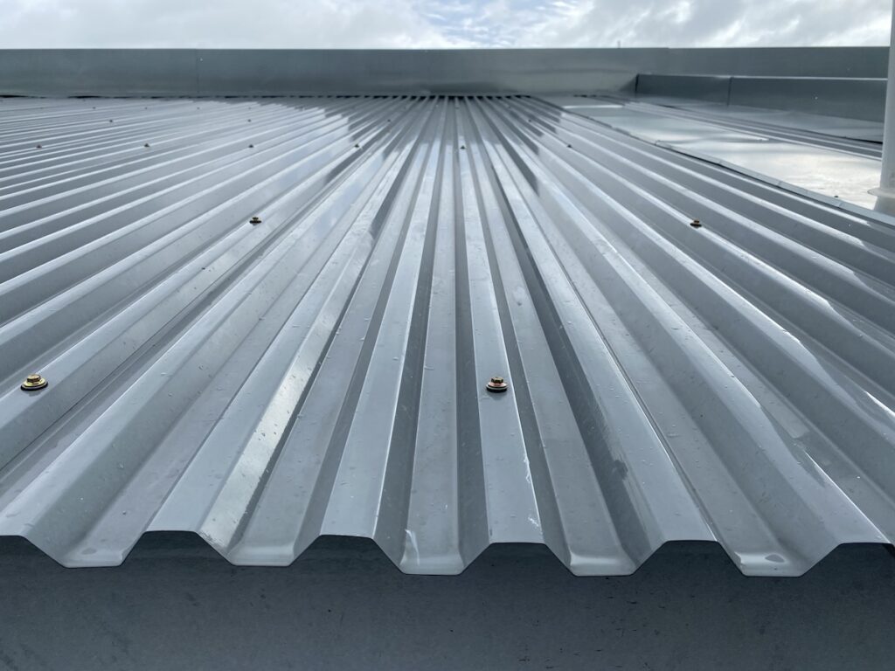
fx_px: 672
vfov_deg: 53.1
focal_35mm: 26
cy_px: 336
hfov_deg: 67.3
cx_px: 448
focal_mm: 4.2
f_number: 1.8
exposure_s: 1/2817
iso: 32
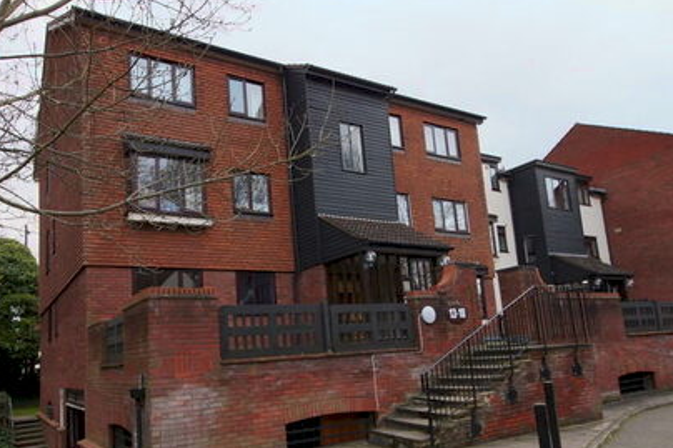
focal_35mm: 26
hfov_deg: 69.2
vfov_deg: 49.1
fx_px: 486
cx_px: 298
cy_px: 274
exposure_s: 1/60
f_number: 10
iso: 320
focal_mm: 10
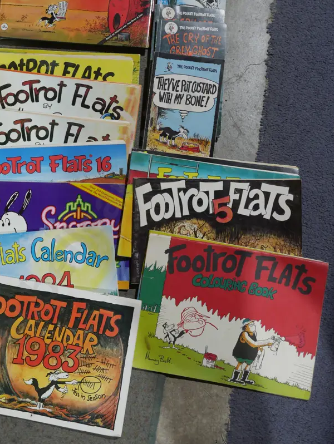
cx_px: 128
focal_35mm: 59
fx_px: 758
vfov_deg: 32.6
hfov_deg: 24.8
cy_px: 178
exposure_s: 1/60
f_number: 5.1
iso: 320
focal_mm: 23
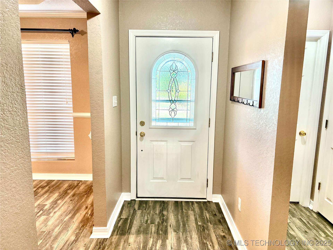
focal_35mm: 26
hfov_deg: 67.3
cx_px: 166
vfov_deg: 53.1
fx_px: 250
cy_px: 125
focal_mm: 5.96
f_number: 1.6
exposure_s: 1/60
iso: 125
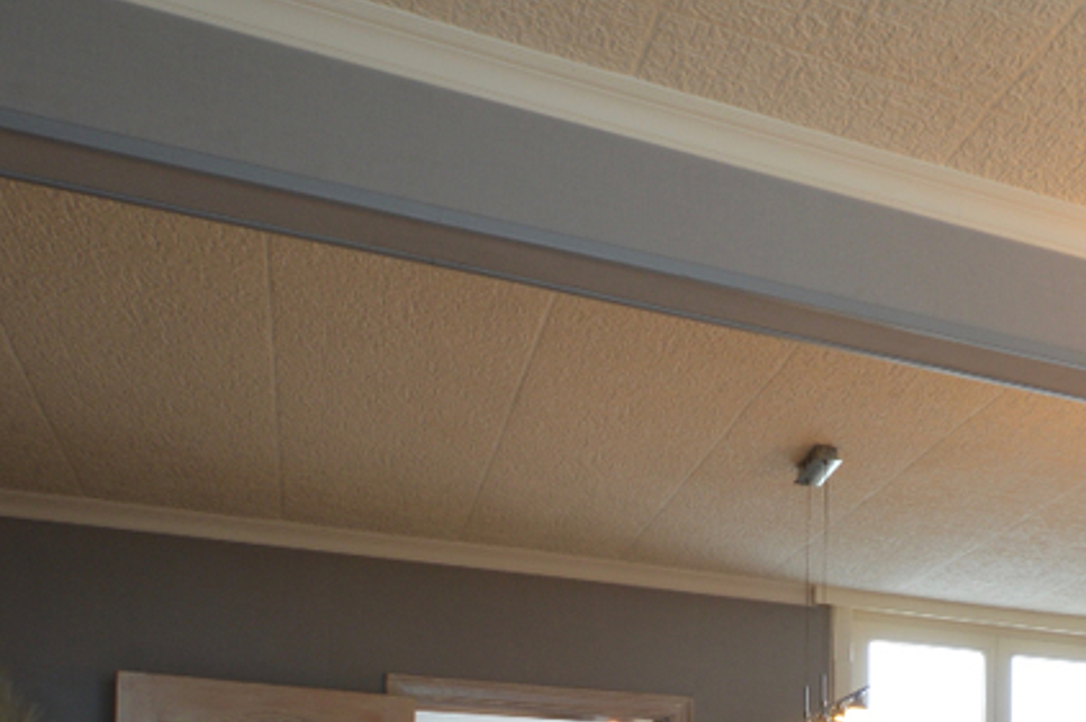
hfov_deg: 29.1
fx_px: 1446
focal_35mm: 48
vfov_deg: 25.0
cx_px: 1555
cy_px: 886
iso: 100
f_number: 9
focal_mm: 10
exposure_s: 1/1.3
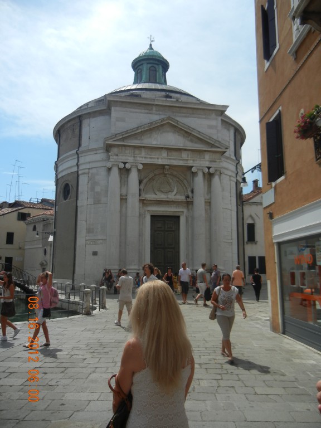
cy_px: 214
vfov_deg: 60.0
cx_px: 160
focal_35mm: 30
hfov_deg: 46.8
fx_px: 371
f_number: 7
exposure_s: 1/611
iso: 160
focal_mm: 5.4
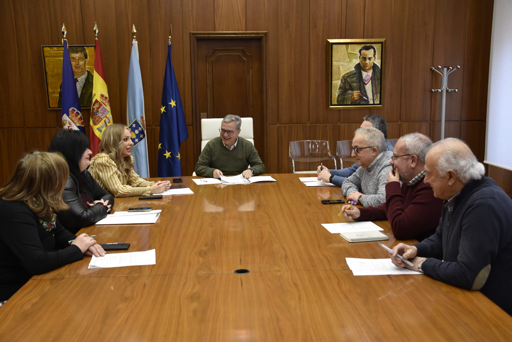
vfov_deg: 31.9
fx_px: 597
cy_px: 171
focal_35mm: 42
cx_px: 256
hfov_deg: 46.4
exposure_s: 1/80
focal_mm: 28
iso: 800
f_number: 4.5
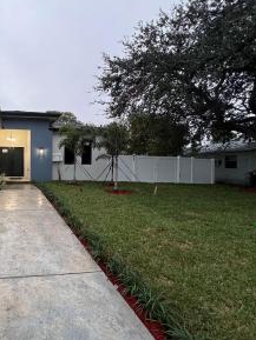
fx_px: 177
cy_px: 166
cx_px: 27
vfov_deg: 87.7
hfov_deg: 60.9
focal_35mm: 18
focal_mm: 1.57
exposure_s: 1/60
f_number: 1.8
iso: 200
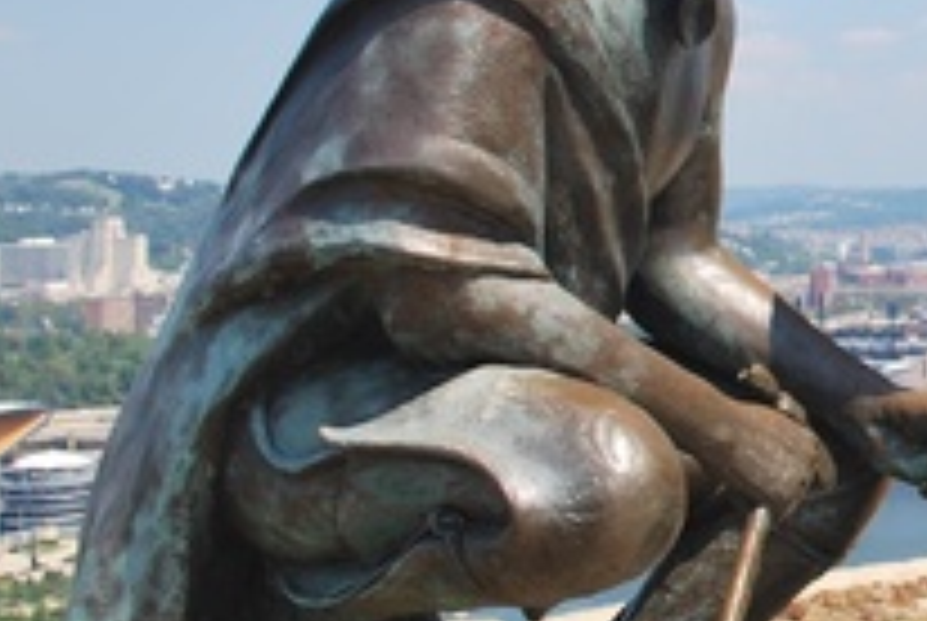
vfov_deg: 16.3
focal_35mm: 84
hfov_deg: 21.1
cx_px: 1310
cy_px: 176
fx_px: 2166
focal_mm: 18
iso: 100
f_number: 5.6
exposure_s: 1/125
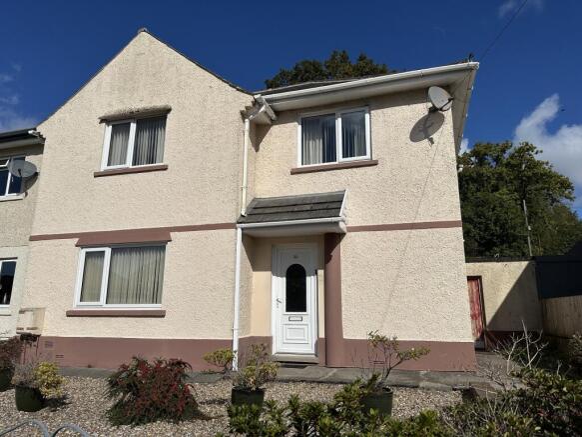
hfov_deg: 71.6
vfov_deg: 56.8
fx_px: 403
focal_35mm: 24
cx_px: 291
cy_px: 218
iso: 80
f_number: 1.78
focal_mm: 6.86
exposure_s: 1/15625
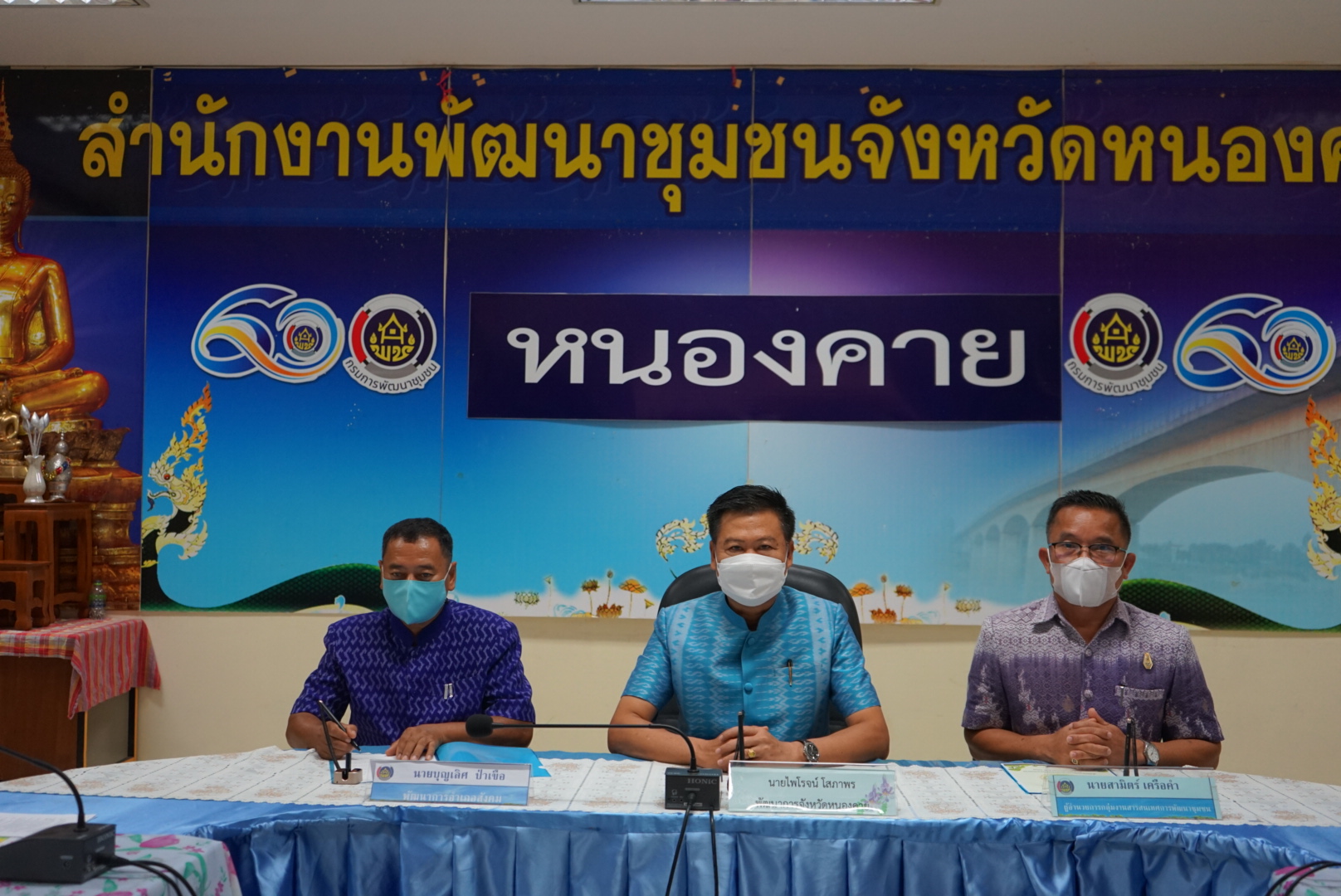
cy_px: 448
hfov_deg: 50.7
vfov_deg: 35.1
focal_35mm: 38
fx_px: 1416
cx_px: 670
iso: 1250
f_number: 4
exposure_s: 1/160
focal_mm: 38
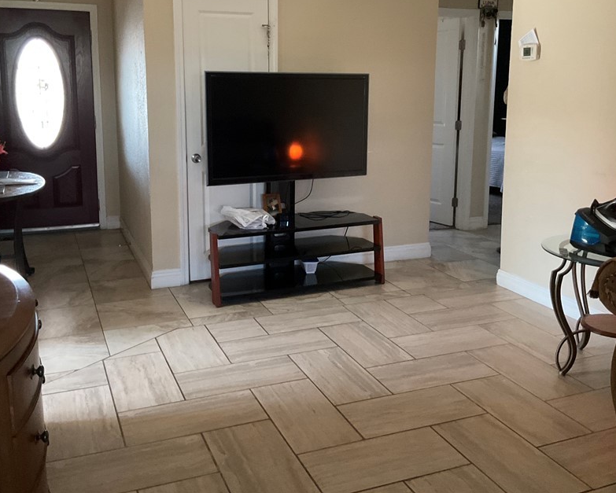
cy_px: 192
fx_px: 675
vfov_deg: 39.9
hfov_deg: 49.1
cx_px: 312
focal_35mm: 37
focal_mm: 3
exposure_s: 1/40
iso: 320
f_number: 1.8
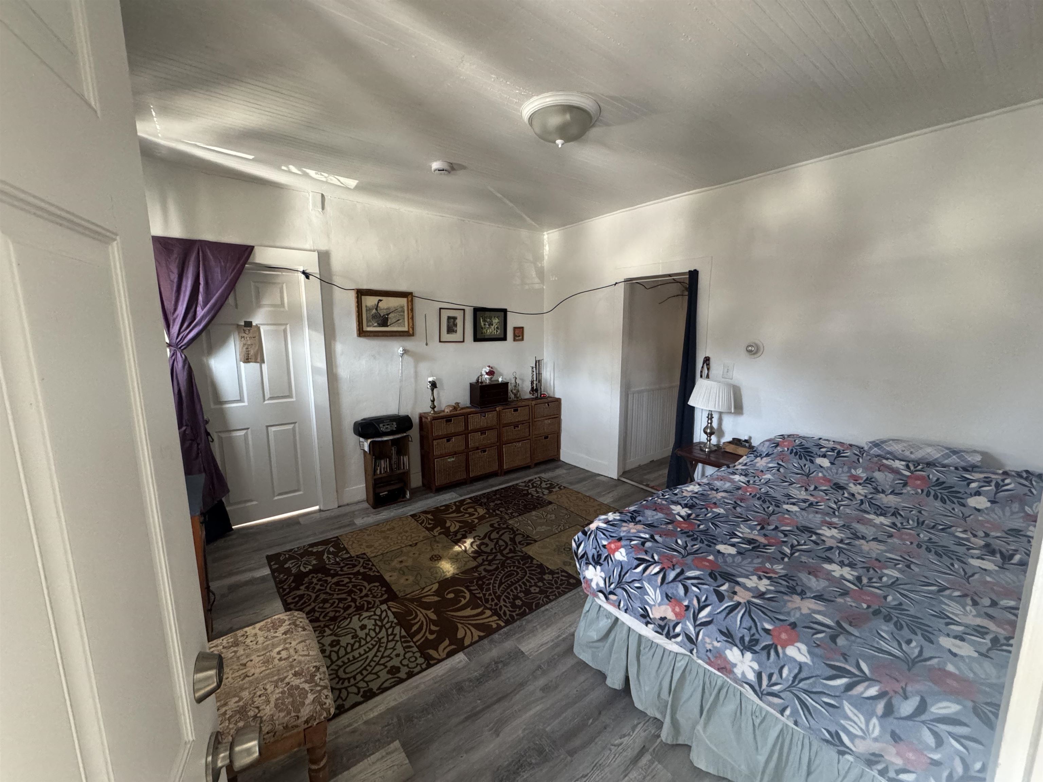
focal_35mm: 14
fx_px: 422
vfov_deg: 85.7
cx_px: 522
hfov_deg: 102.1
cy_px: 391
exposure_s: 1/60
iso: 640
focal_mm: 2.22
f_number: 2.2
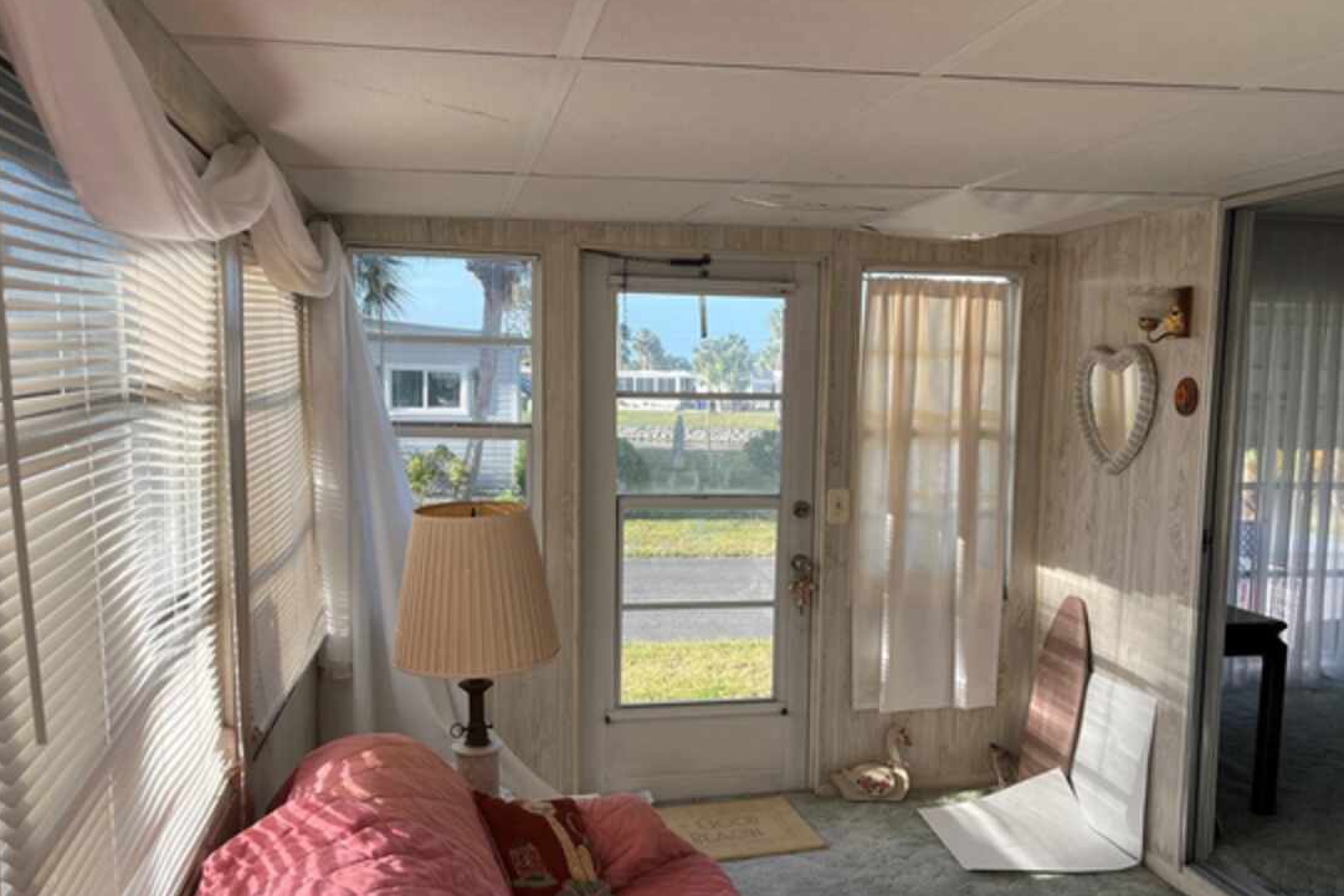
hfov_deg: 58.7
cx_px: 711
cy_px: 529
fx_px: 1194
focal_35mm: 32
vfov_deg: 41.0
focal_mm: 5.1
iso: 50
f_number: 1.6
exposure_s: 1/852
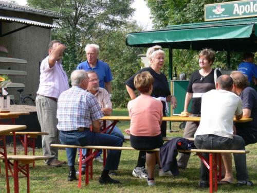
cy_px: 96
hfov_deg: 19.4
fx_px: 750
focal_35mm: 101
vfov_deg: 14.6
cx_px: 128
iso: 80
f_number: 5
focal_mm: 21.3
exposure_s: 1/125
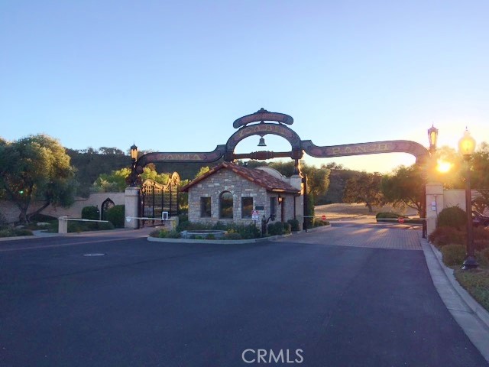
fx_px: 410
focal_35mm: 29
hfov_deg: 61.7
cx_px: 244
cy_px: 184
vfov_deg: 48.2
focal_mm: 4.15
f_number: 2.2
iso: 25
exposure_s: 1/785
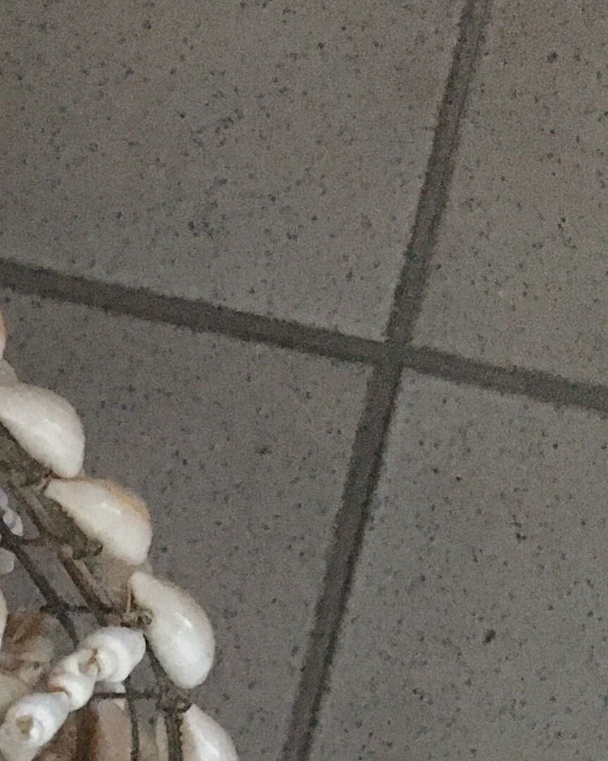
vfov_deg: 16.9
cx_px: -724
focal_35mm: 106
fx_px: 2385
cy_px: 1025
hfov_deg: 12.3
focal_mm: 4.15
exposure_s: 1/17
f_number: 2.2
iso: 250
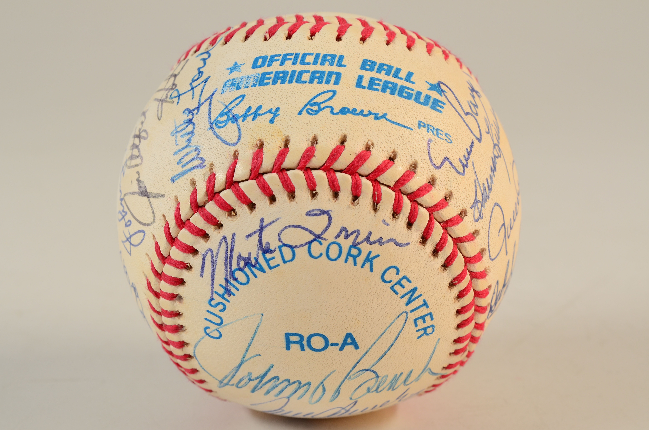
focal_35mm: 72
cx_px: 324
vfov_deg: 18.8
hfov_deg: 28.1
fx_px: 1295
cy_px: 215
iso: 200
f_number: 14
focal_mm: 48
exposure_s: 1/160
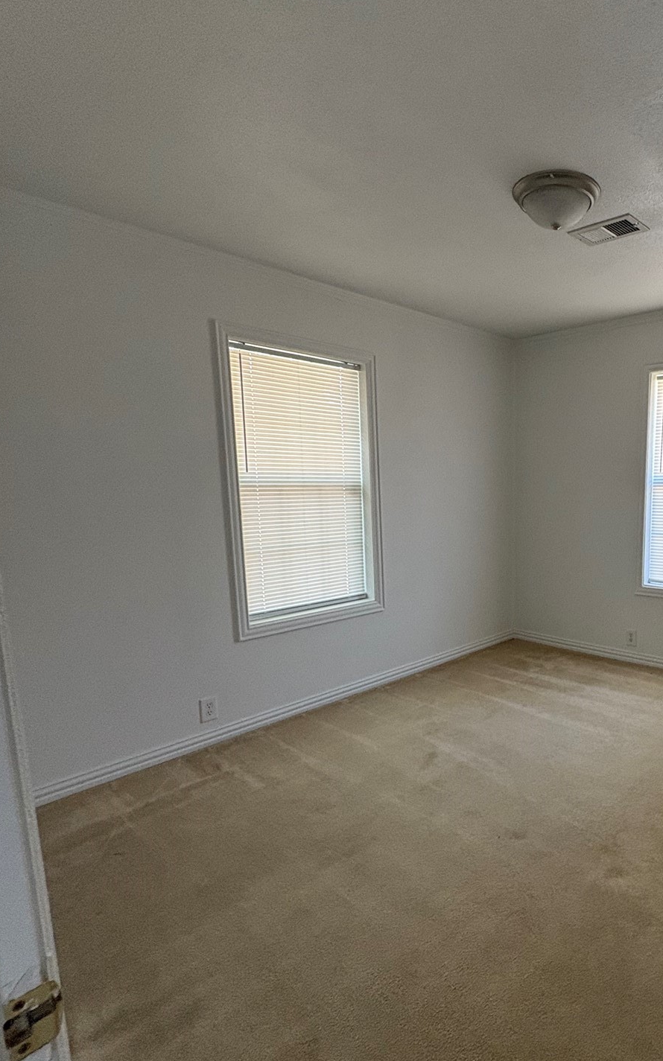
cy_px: 565
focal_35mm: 20
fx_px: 578
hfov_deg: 55.3
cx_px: 533
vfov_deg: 85.0
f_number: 2.2
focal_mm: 2.22
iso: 250
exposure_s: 1/60
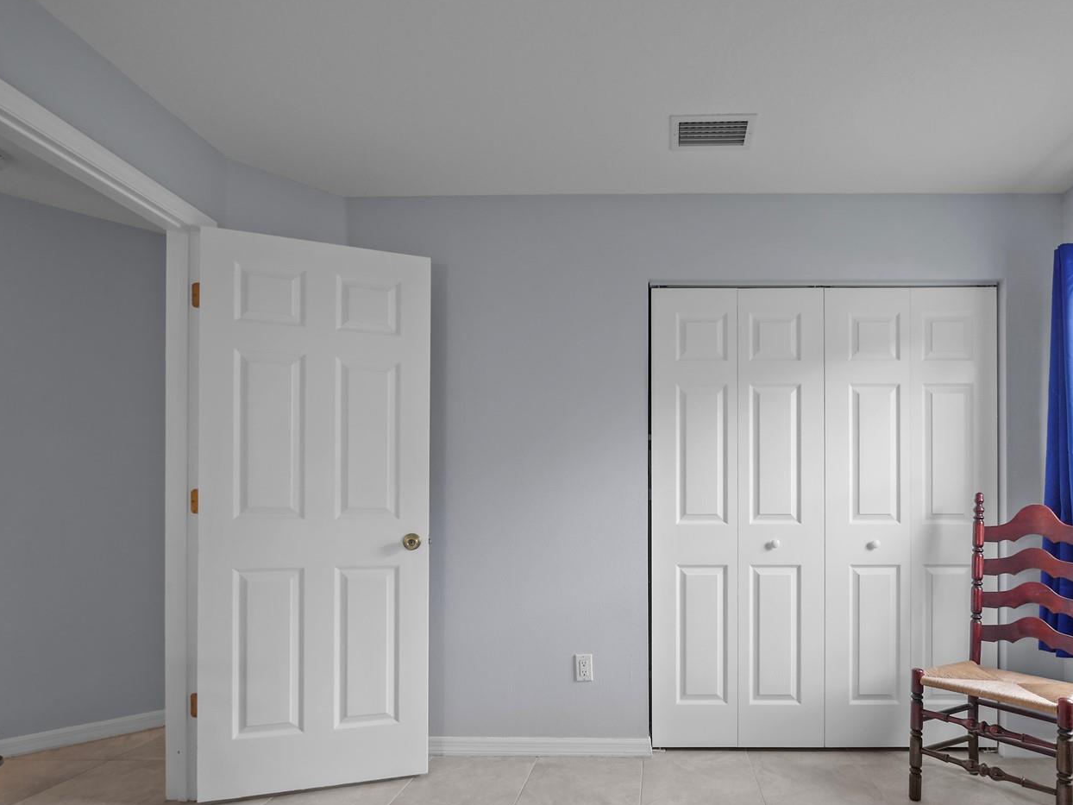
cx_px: 653
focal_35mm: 18
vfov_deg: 70.4
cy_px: 506
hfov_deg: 86.5
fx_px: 558
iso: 400
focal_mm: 7
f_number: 4
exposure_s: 1/25
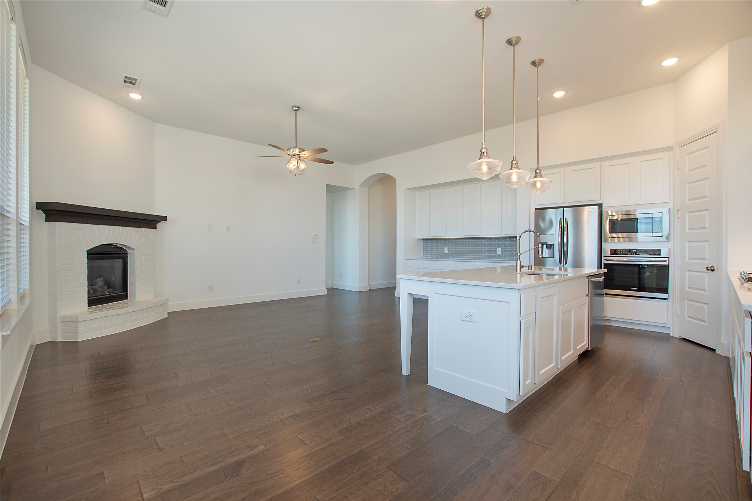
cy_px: 250
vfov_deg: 77.3
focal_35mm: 15
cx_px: 376
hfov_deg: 100.4
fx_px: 313
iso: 100
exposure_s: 1/20
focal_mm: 10
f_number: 5.6
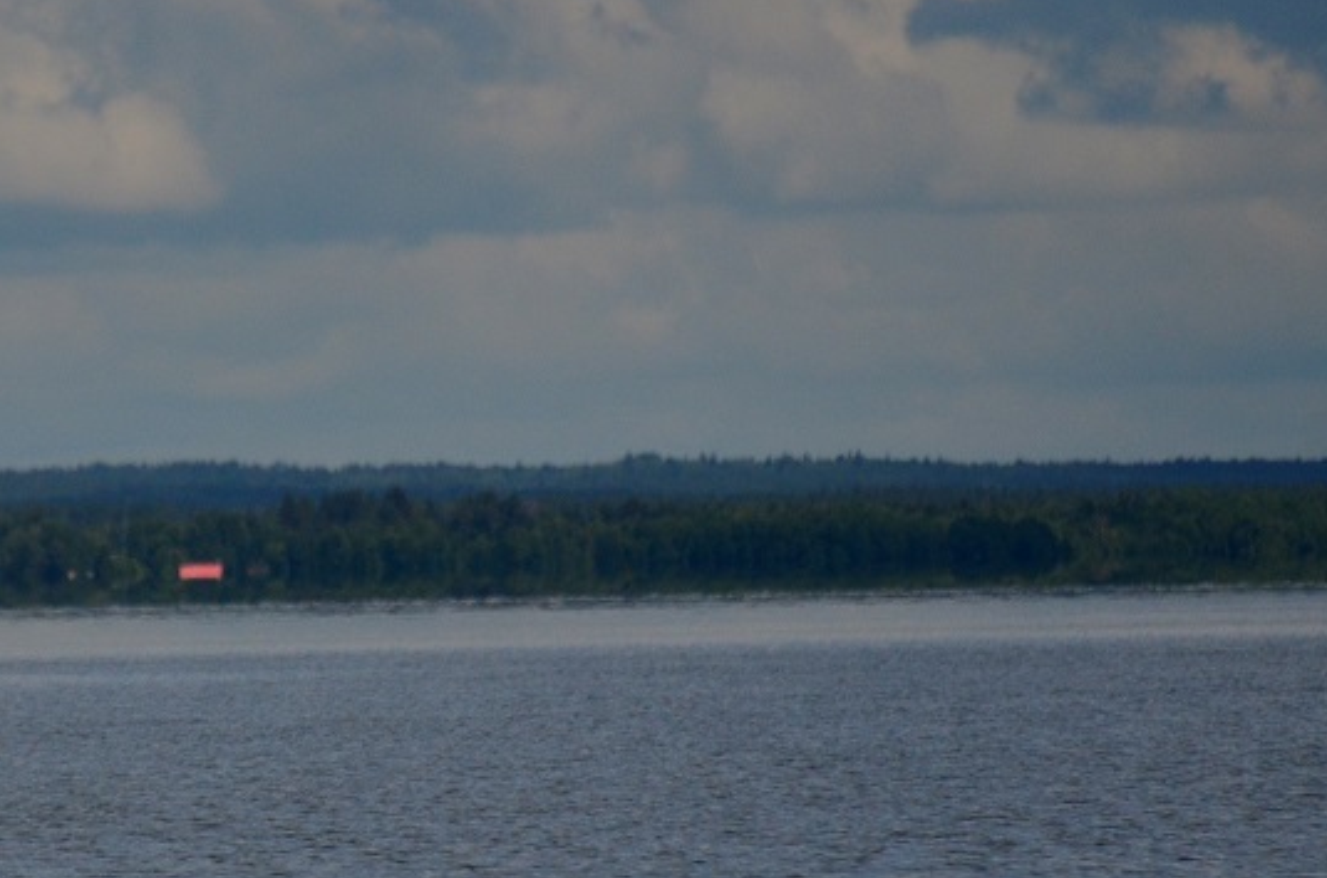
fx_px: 30927
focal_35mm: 841
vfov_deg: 1.6
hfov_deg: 2.5
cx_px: 165
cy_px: 396
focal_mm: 300
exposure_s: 1/8000
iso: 560
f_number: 5.6
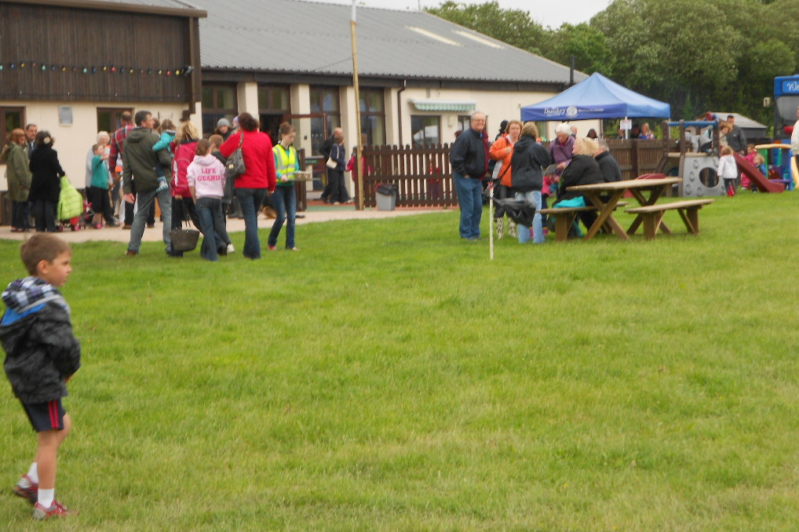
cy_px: 257
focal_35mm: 90
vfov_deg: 15.2
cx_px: 399
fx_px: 1997
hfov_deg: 22.6
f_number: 6.3
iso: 80
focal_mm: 15.4
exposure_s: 1/60
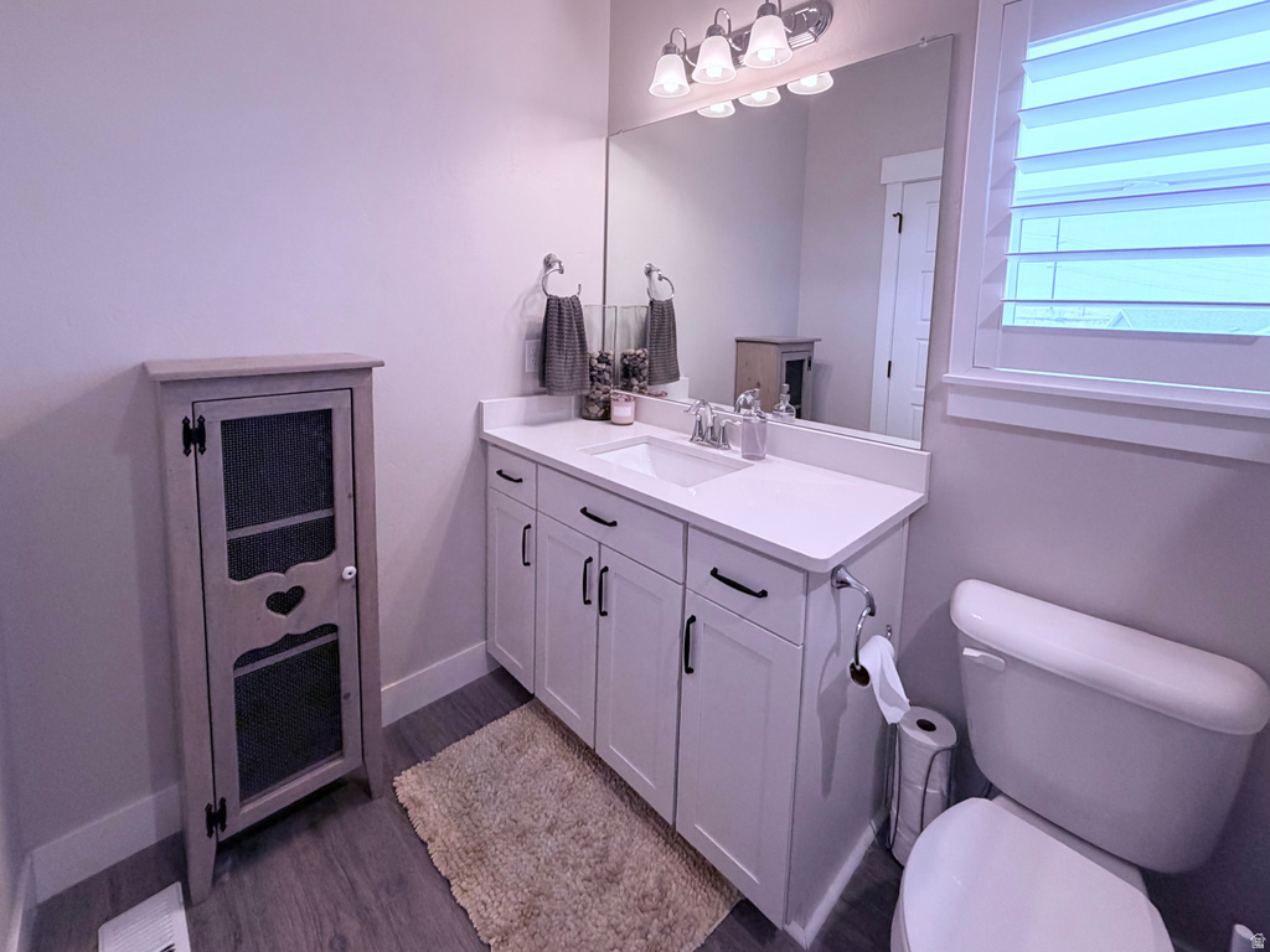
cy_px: 476
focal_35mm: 14
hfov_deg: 102.1
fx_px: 514
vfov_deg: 85.7
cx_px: 635
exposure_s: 1/120
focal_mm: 2.22
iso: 320
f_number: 2.2
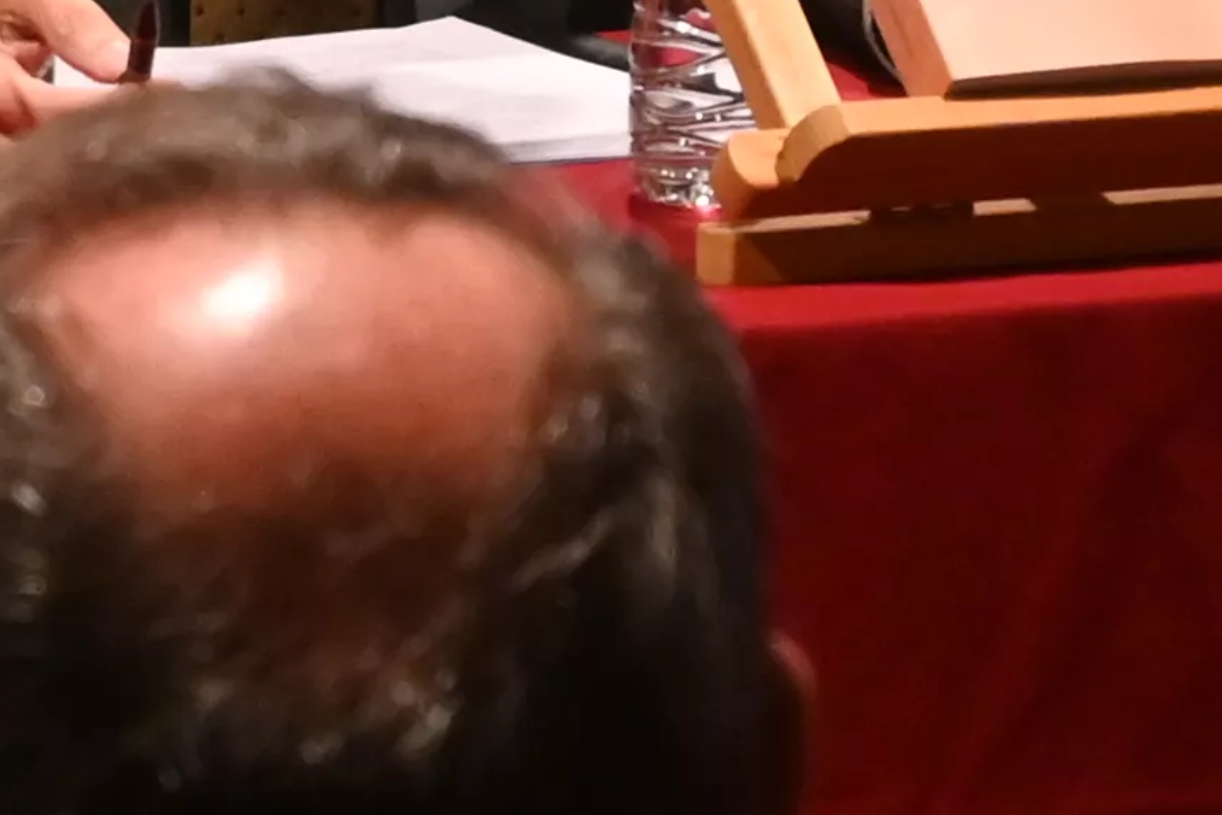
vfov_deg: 2.8
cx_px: -475
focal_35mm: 485
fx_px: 16462
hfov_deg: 4.2
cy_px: 308
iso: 1600
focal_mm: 50
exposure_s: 1/60
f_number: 6.3
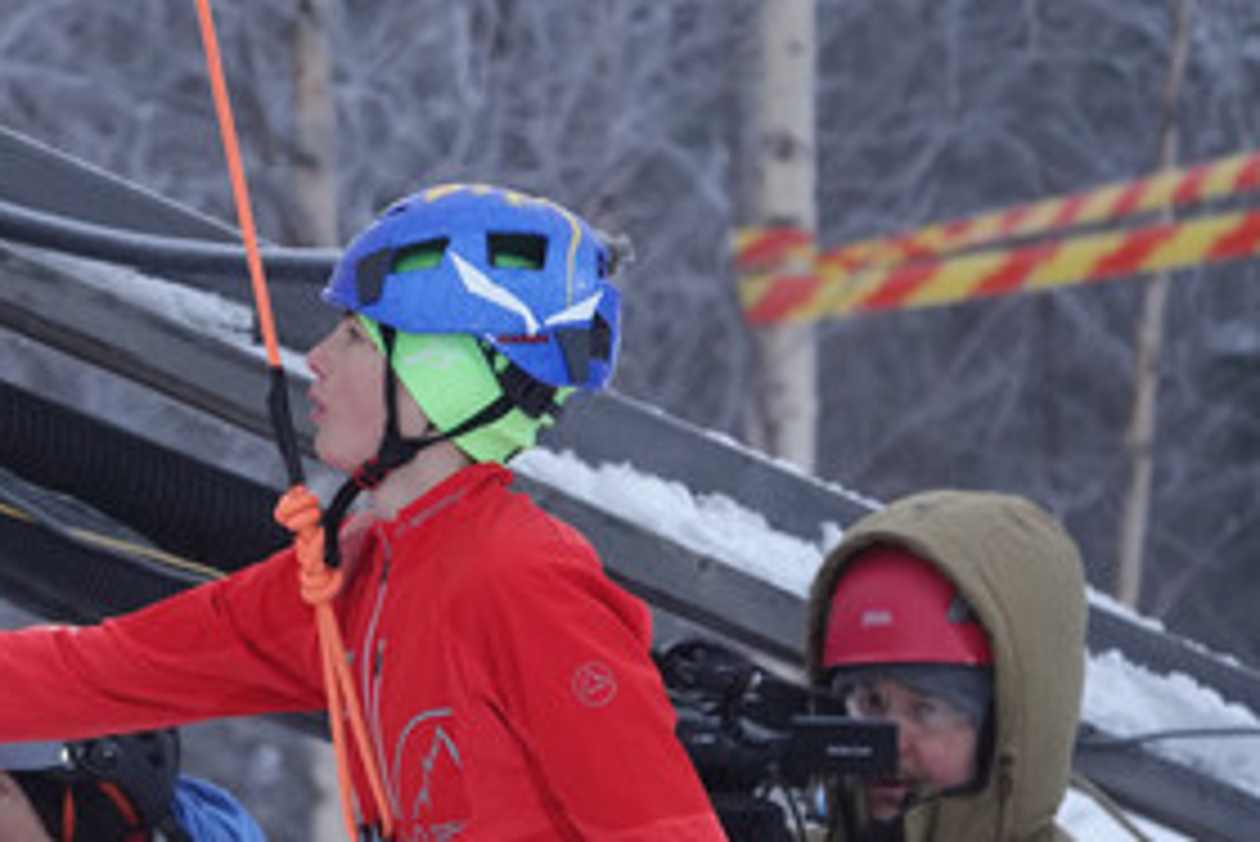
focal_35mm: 902
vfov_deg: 1.5
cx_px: 302
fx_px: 31585
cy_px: 662
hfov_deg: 2.3
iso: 1250
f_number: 4
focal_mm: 205.6
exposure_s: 1/400
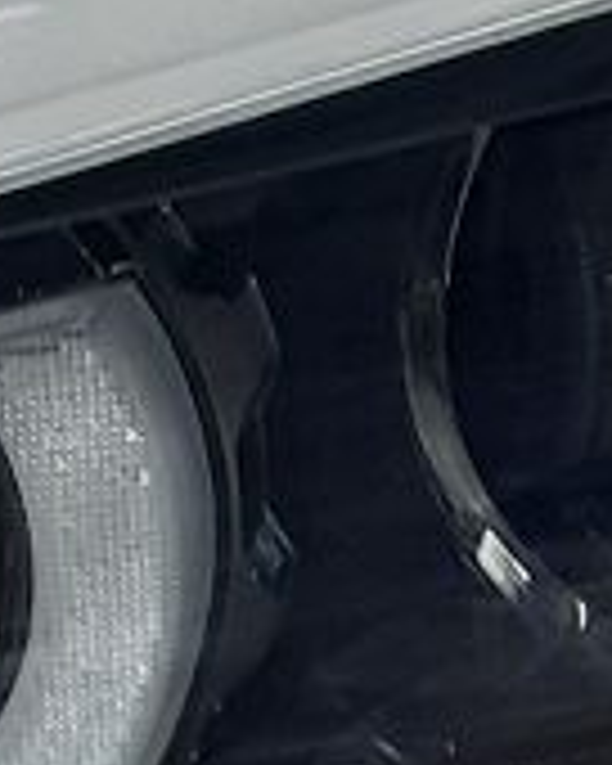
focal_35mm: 263
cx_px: -565
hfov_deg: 5.8
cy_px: 446
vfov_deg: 7.3
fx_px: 5955
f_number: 1.7
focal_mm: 3.93
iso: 64
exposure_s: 1/50
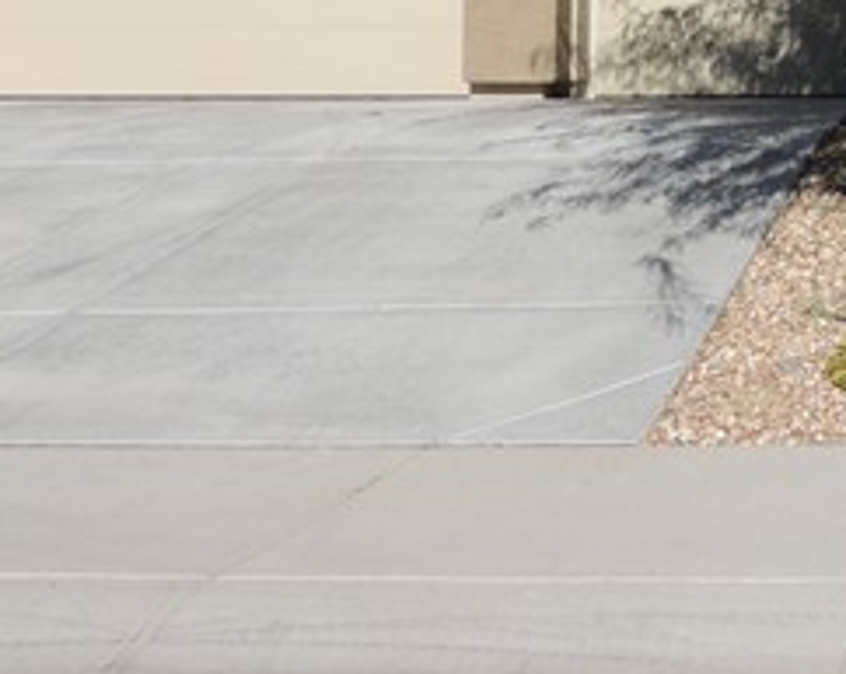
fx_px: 1551
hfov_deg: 28.4
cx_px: 867
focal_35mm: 62
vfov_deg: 22.6
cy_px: -129
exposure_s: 1/1250
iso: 100
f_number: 3.7
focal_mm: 4.3
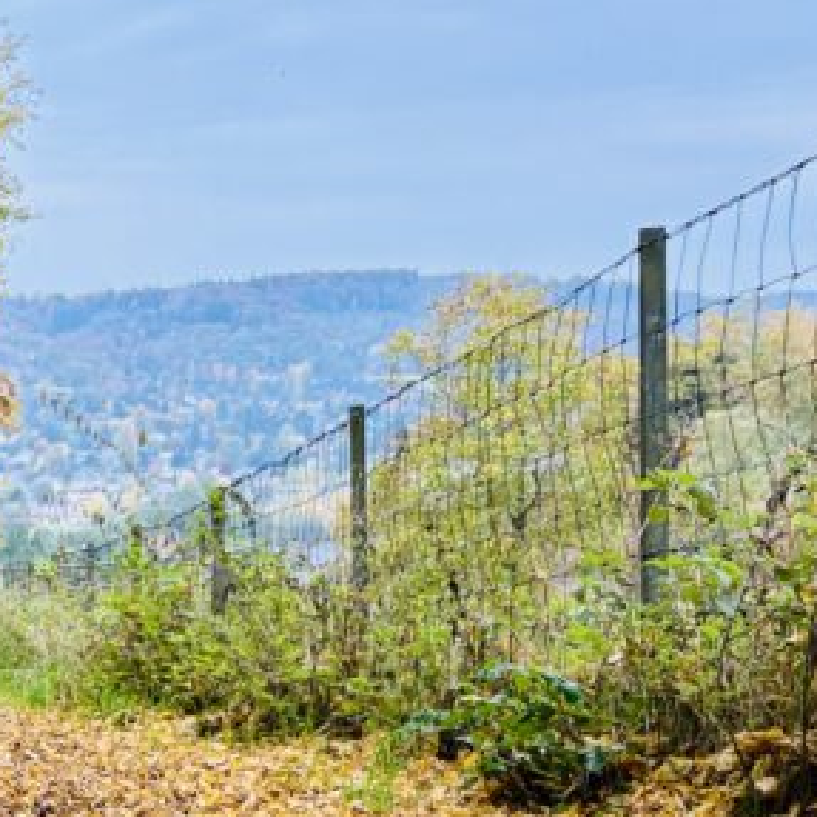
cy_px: 680
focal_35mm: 96
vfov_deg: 17.9
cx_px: -148
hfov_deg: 17.3
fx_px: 2563
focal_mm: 5.96
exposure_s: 1/204
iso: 80
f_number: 1.6
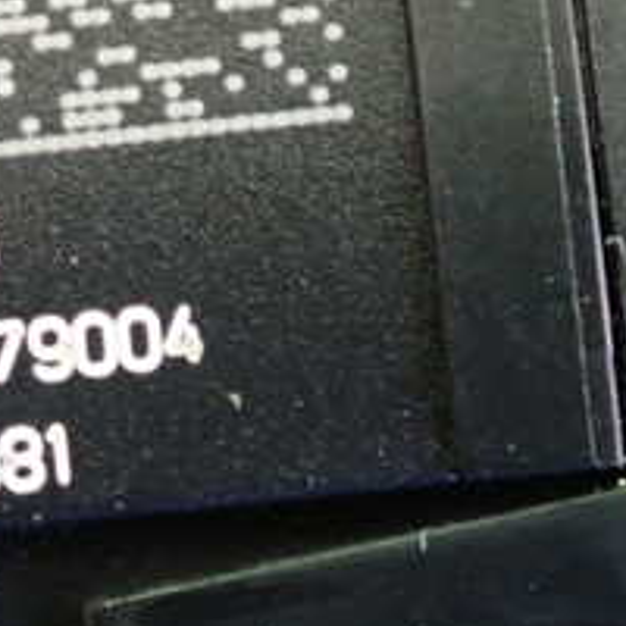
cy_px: 247
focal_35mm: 265
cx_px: -110
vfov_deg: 6.6
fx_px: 5422
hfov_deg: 6.6
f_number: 4.9
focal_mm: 18
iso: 800
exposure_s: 1/30
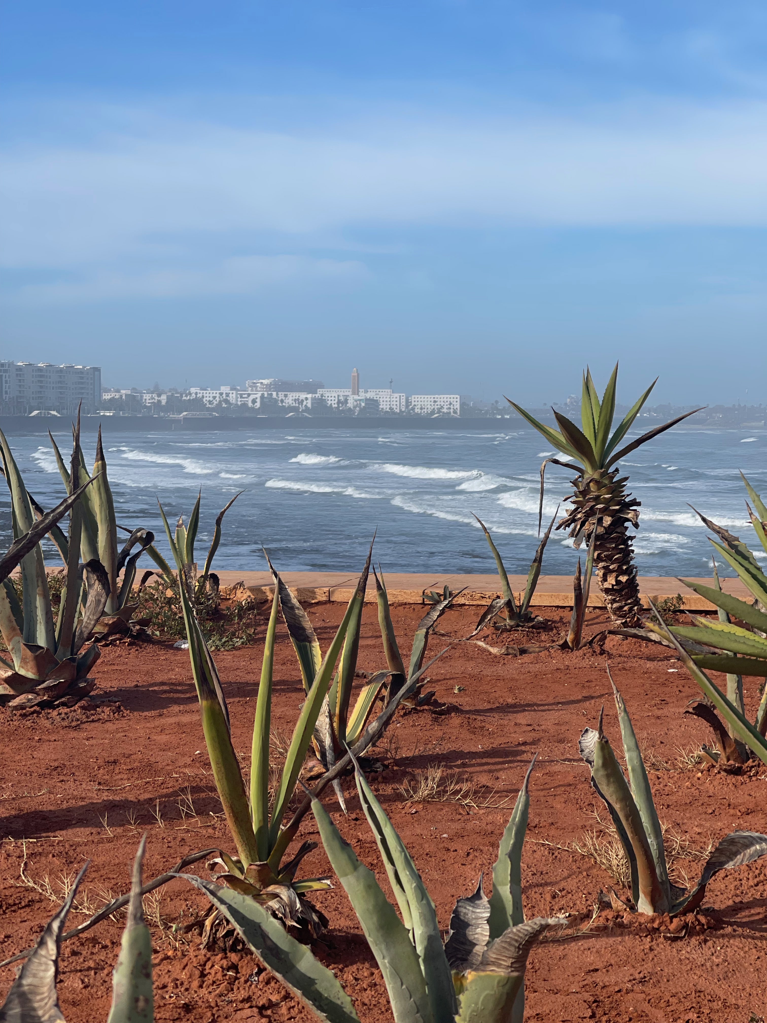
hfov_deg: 22.9
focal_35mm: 64
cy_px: 512
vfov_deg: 30.3
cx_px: 384
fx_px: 1891
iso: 32
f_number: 2.2
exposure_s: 1/1597
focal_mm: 7.5
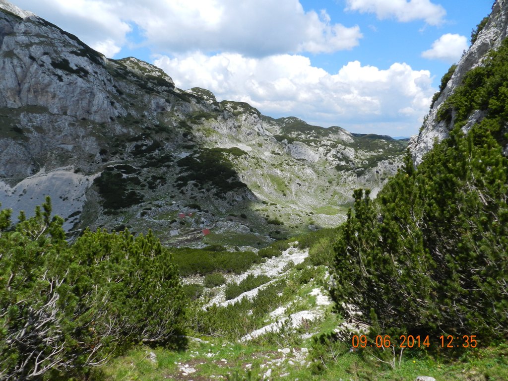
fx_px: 338
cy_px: 190
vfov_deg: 58.9
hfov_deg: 73.9
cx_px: 254
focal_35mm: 23
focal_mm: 4
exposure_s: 1/1000
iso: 160
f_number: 4
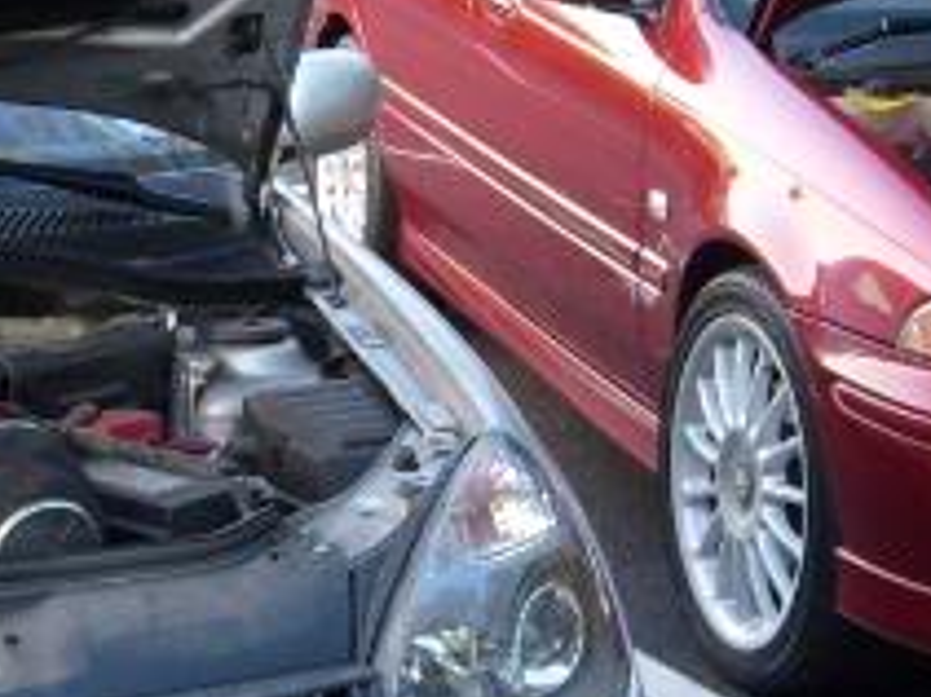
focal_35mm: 133
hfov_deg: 14.8
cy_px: 313
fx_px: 3575
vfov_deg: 11.1
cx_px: 419
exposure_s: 1/60
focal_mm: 5.8
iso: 80
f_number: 2.8
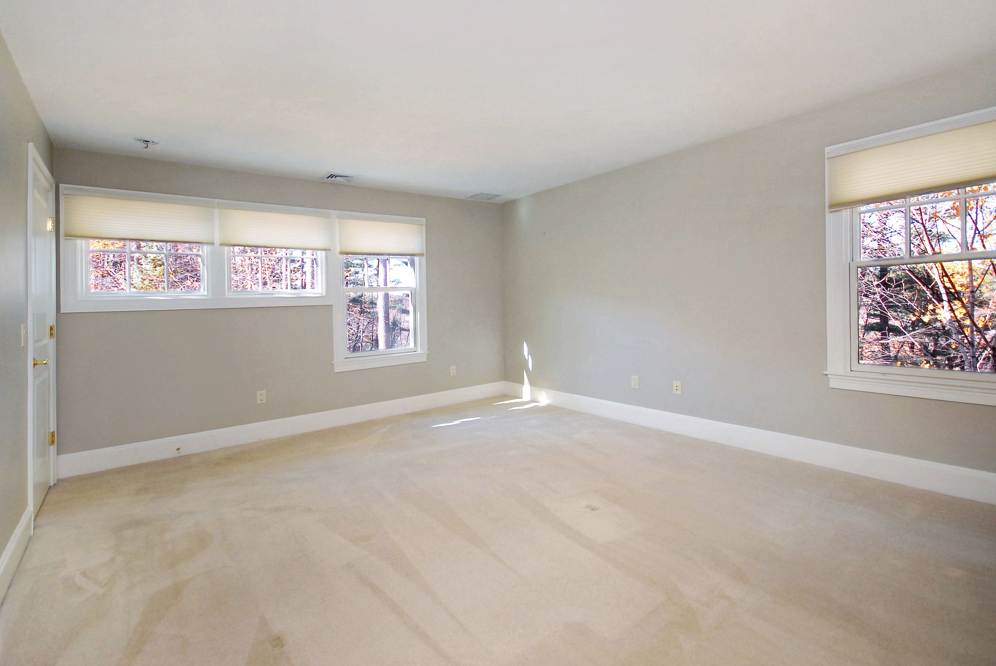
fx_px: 415
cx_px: 498
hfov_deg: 100.3
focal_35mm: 15
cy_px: 333
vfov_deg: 77.5
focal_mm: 10
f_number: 4.5
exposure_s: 1/60
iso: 400
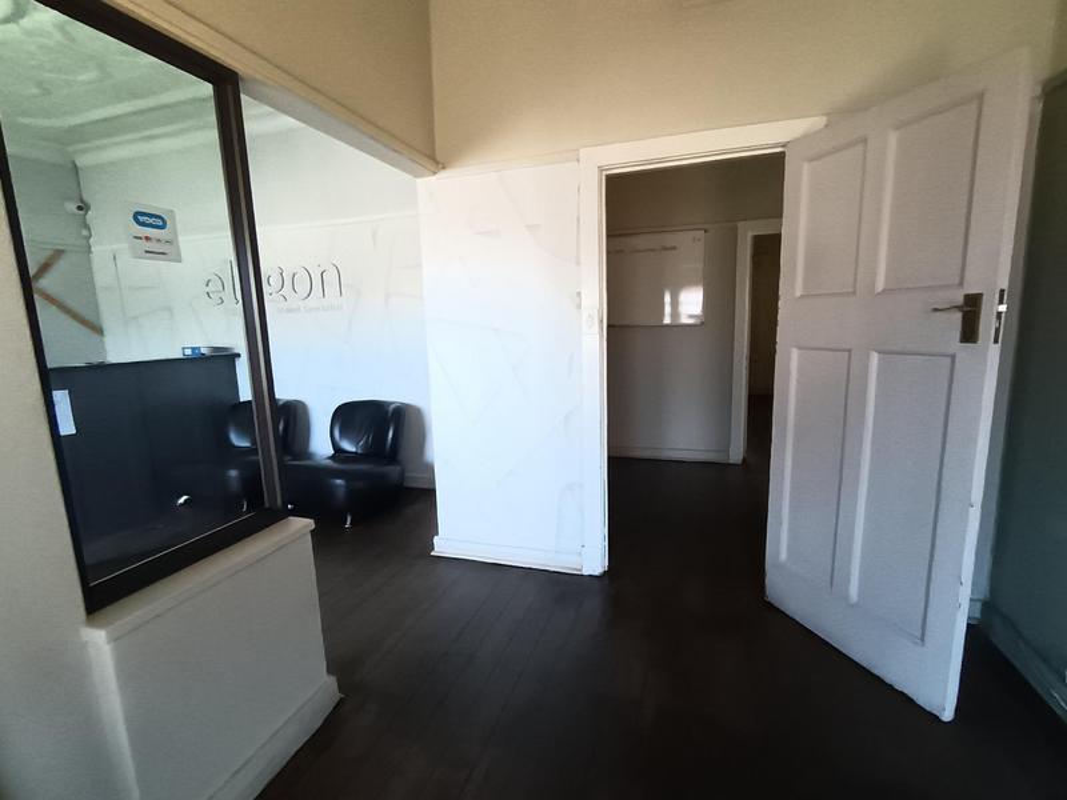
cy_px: 400
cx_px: 534
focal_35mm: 17
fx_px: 524
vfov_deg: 74.7
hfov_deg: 91.0
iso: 924
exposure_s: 1/50
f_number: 2.2
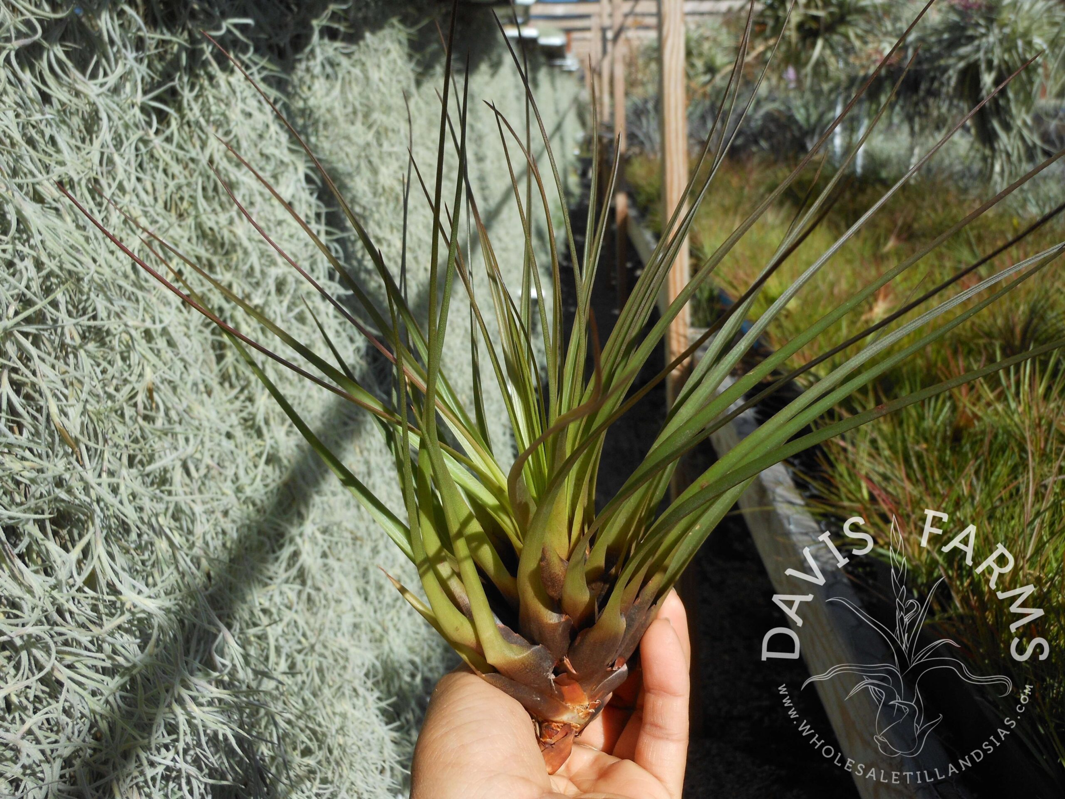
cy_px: 400
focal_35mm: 33
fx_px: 1015
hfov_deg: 55.4
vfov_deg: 42.9
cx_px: 532
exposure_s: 1/320
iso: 80
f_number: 4
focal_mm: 5.9
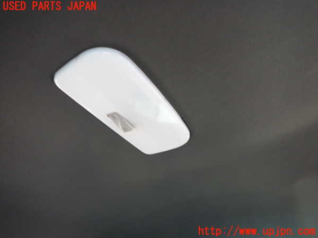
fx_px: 230
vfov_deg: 54.9
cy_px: 119
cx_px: 159
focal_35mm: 25
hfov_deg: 69.4
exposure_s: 1/30
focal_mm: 4.5
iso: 250
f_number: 2
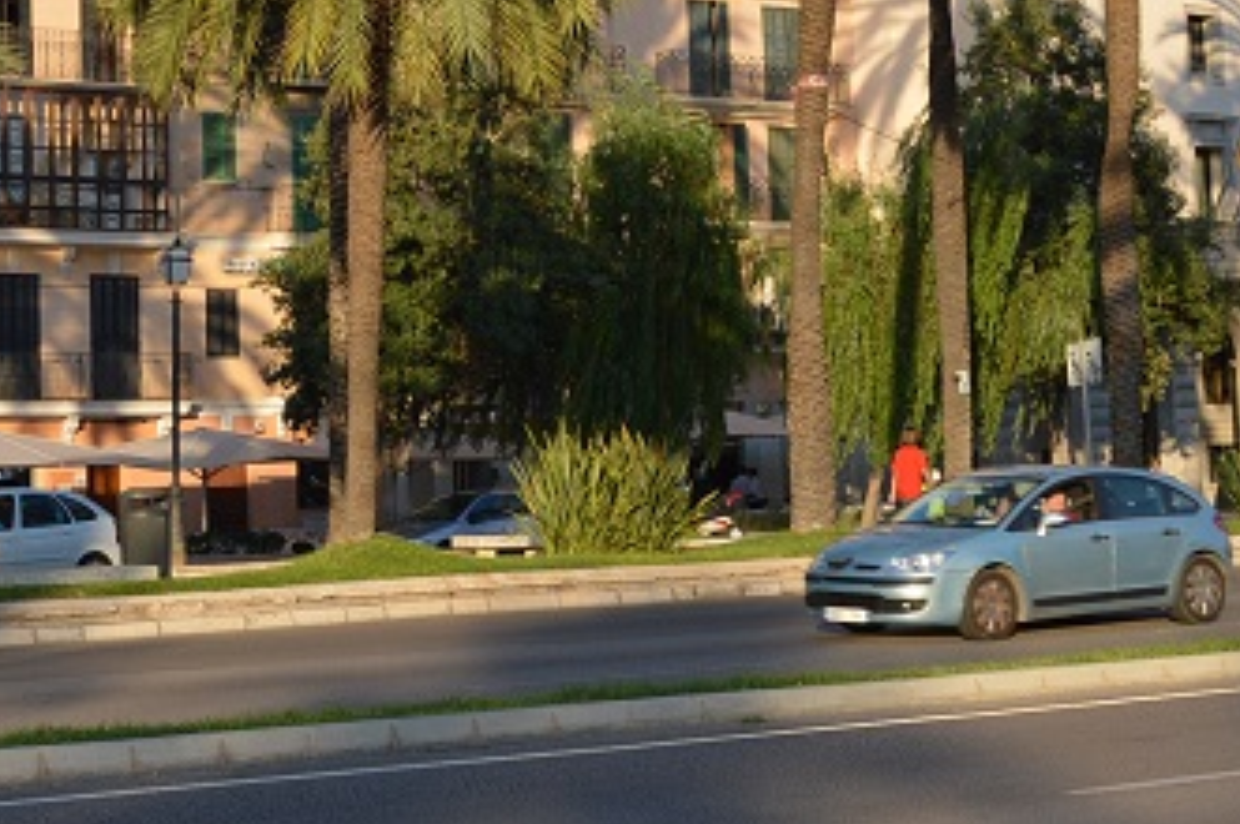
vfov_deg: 14.9
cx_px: 335
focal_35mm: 90
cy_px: -19
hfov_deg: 22.5
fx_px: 3097
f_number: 7.1
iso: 100
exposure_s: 1/200
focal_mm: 22
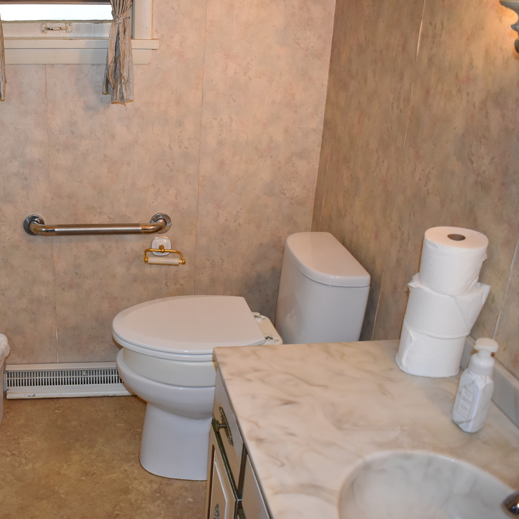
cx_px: 134
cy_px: 256
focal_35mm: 39
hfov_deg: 41.6
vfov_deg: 42.8
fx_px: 662
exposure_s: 1/80
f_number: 4.5
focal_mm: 20
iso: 800
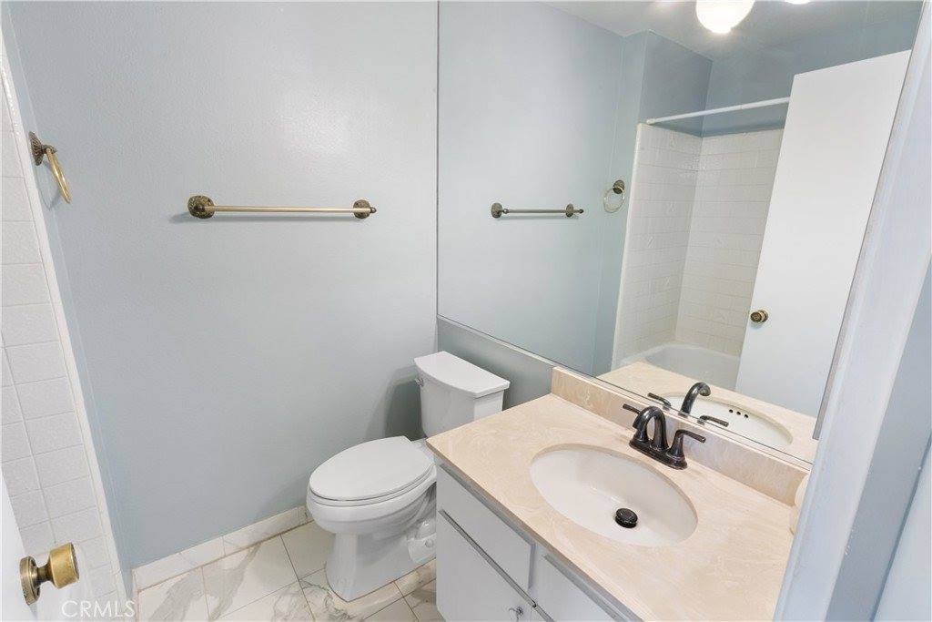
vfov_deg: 73.8
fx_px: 414
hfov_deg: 96.7
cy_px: 311
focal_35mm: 16
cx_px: 466
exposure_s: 15
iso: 100
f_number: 22
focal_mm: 16
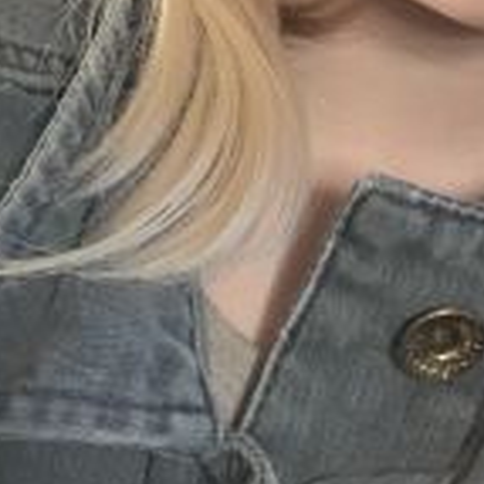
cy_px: -376
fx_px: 1882
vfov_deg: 13.3
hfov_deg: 14.4
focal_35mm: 119
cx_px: 518
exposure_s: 1/121
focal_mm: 2.87
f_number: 2.2
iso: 64
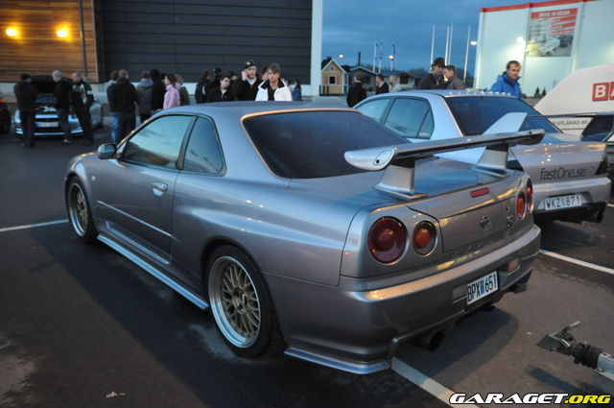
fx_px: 511
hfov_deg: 62.0
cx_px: 307
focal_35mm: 30
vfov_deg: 43.5
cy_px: 204
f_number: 2.8
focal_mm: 20
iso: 1600
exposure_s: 1/30
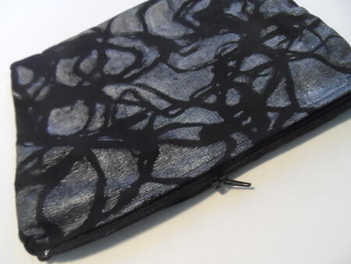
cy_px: 132
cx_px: 176
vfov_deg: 56.9
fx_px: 243
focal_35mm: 24
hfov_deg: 71.6
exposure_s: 1/30
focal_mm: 4
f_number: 3.2
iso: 640
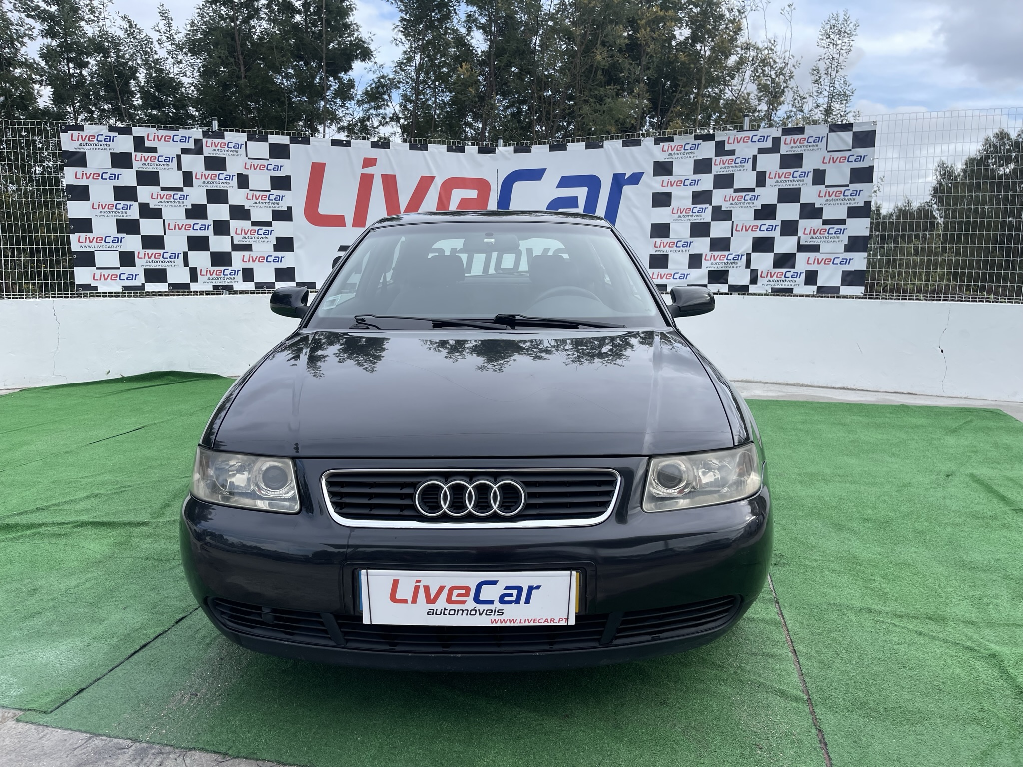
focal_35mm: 26
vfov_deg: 53.1
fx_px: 768
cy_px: 384
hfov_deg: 67.3
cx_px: 512
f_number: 1.6
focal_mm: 5.1
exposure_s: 1/1597
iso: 32
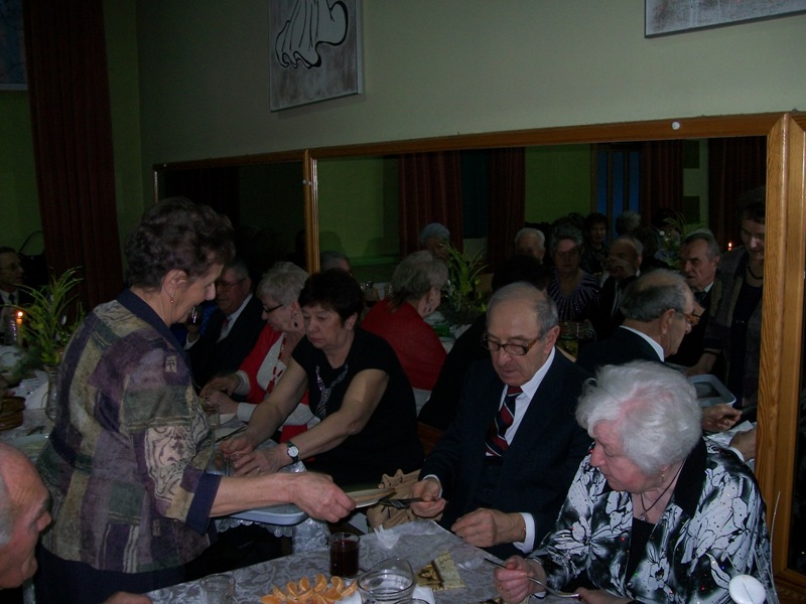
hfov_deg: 51.4
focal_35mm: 36
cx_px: 403
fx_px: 838
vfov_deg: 39.7
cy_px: 302
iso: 80
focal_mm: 6
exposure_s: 1/30
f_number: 2.7
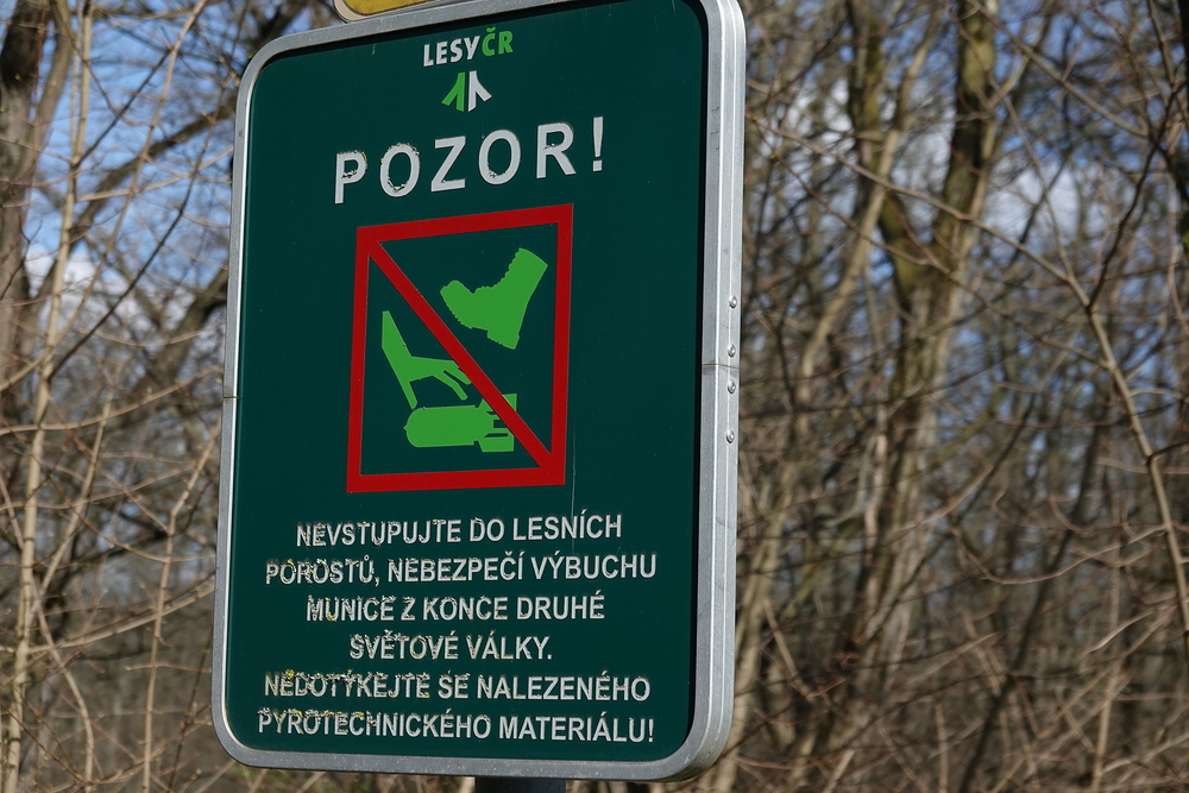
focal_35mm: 81
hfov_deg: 25.1
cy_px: 396
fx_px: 2675
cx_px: 594
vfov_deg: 16.9
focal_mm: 29.67
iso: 125
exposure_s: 1/1000
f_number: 4
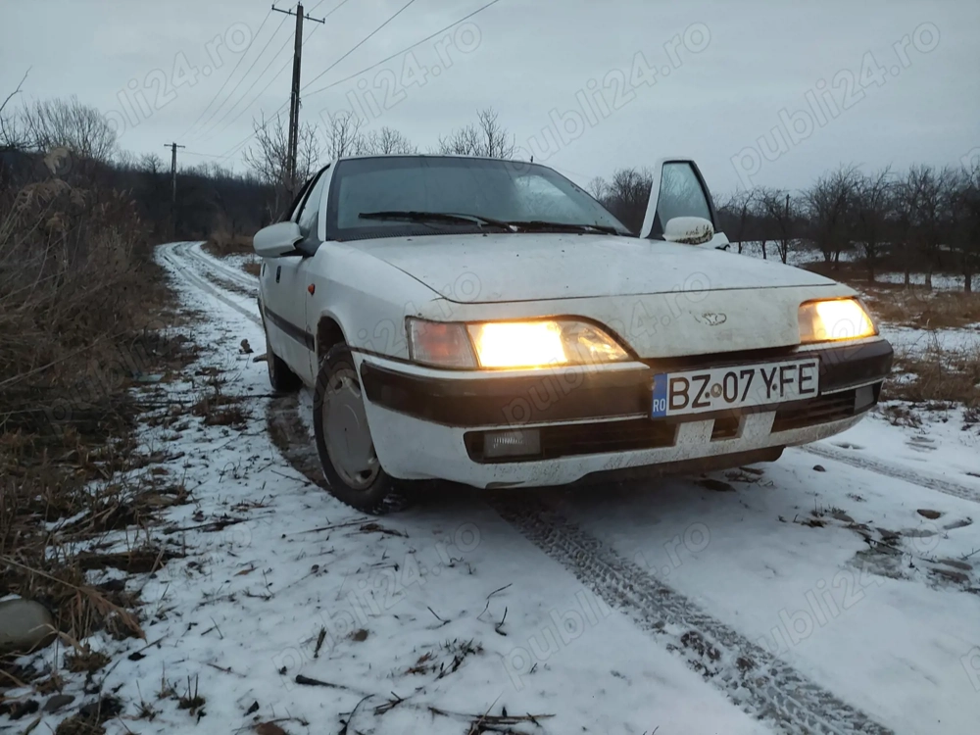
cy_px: 368
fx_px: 708
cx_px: 490
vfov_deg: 54.9
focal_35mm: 25
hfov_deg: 69.4
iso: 250
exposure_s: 1/50
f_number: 1.8
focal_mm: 5.23
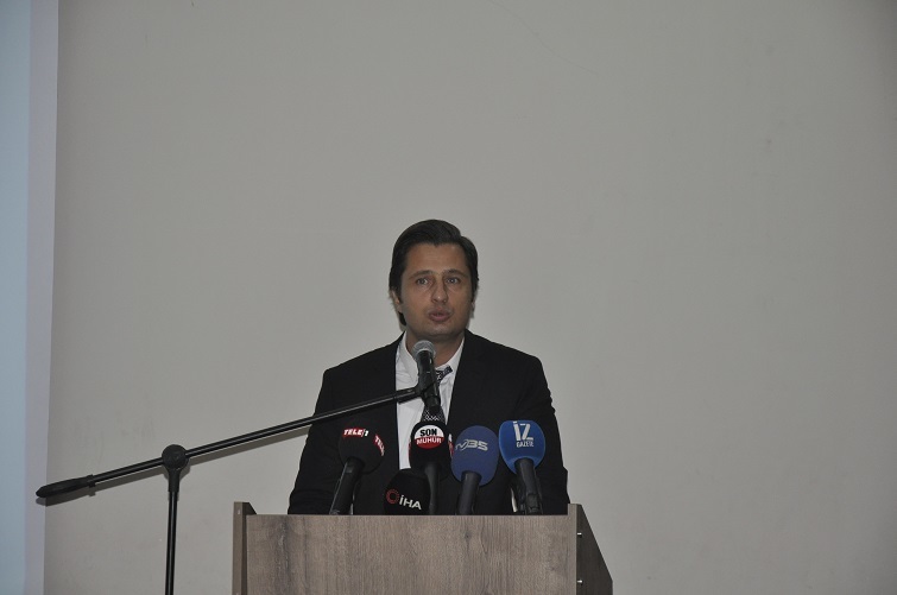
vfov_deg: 8.7
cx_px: 448
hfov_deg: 13.1
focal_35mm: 158
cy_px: 298
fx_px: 3918
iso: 800
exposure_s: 1/60
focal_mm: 105
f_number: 5.6
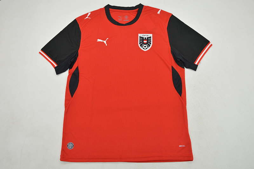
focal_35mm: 32
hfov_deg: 59.5
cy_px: 84
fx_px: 222
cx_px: 127
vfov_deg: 41.6
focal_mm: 21
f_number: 6.3
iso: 400
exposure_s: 1/200
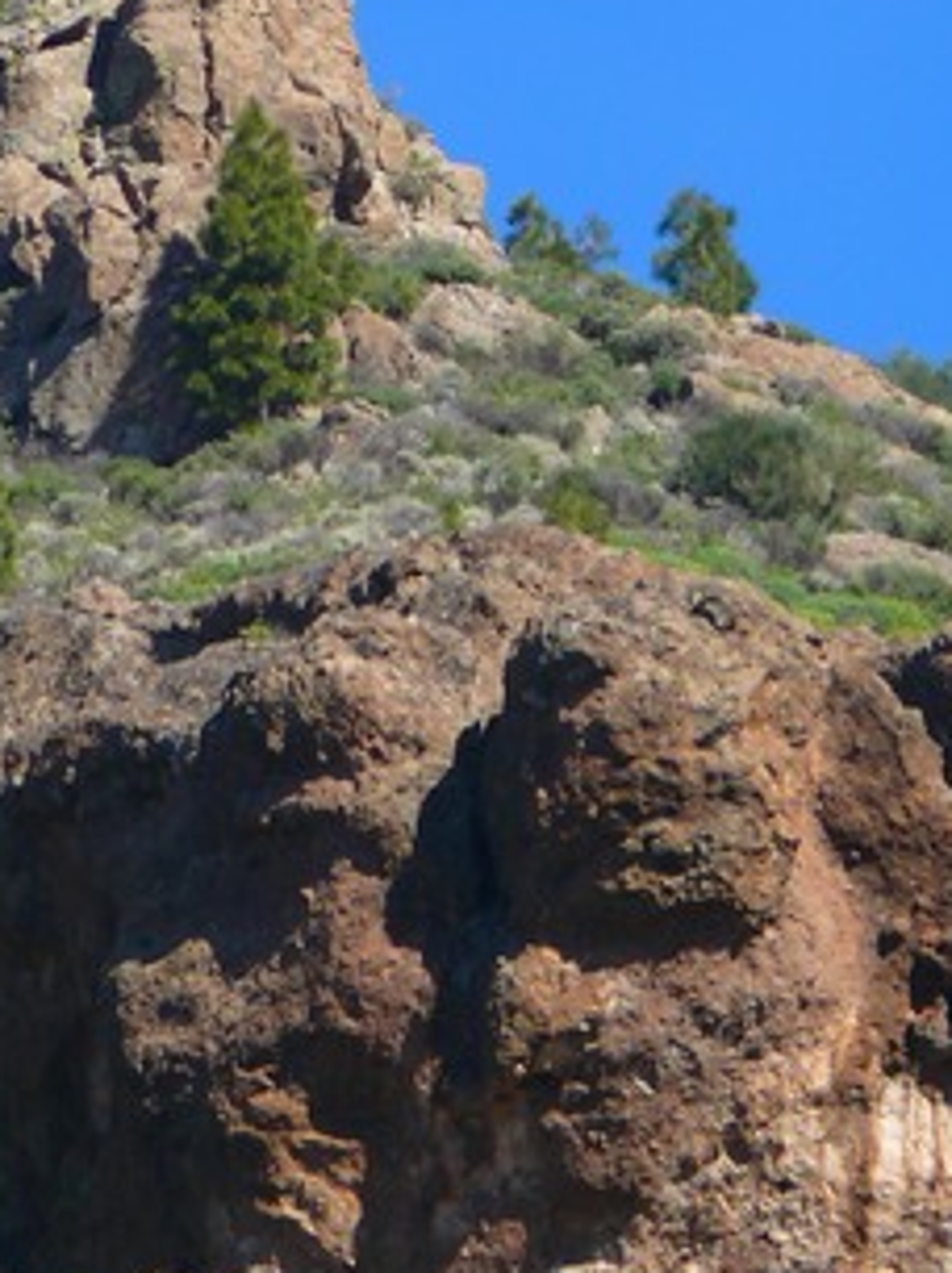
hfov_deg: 1.4
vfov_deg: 1.9
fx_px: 37996
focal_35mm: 1034
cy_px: -250
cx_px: 196
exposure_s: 1/200
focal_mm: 88.8
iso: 100
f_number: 4
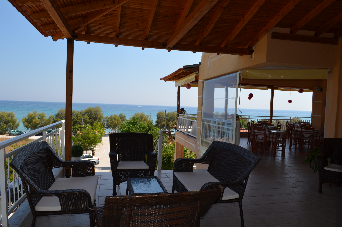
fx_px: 256
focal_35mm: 27
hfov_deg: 67.5
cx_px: 171
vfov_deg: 47.7
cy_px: 114
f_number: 9
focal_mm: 18
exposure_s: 1/200
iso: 100
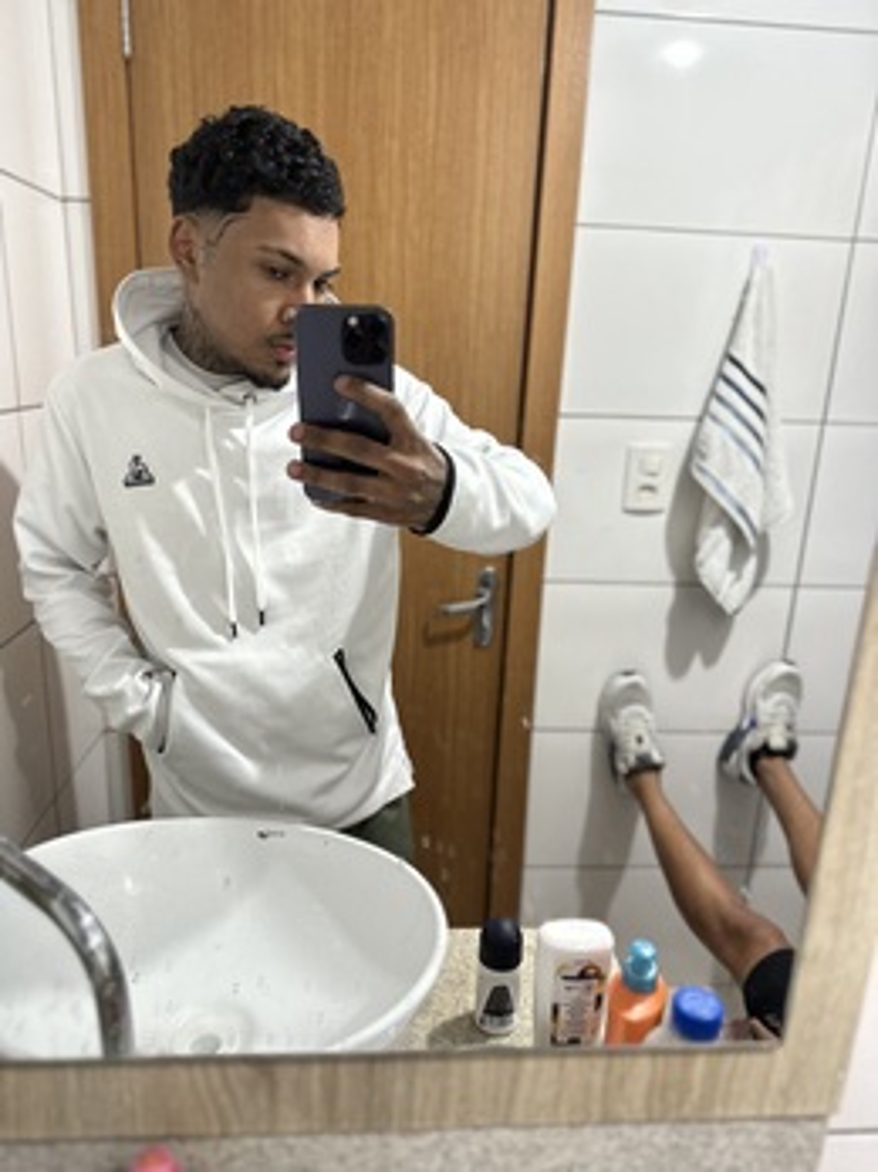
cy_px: 586
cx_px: 439
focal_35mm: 24
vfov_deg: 71.6
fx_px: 812
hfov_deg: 56.8
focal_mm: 6.86
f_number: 1.78
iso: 320
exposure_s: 1/60
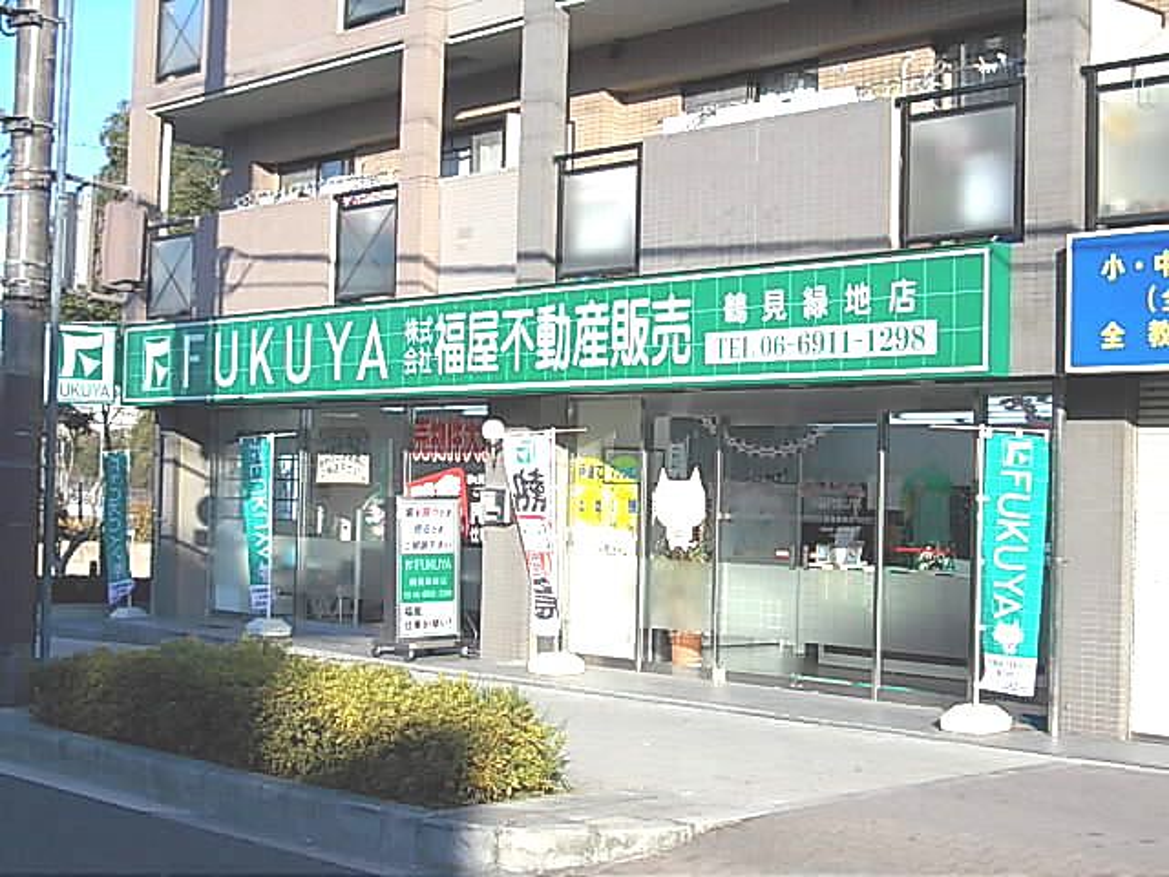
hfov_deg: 32.2
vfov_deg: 24.4
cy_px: 438
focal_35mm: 60
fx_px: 2026
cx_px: 584
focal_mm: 8.5
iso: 80
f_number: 8
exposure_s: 1/160
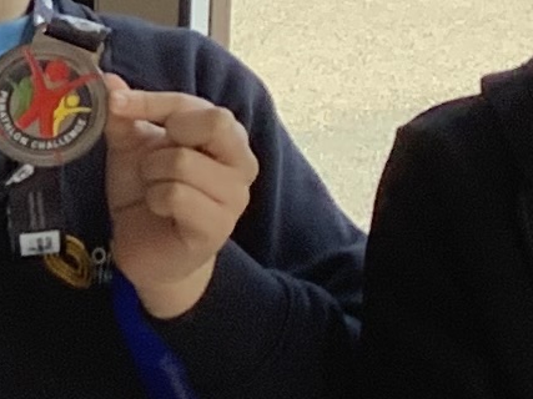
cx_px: -805
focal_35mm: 237
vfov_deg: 6.2
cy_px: -120
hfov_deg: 7.7
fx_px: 3648
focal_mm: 3.3
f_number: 2.4
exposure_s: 1/120
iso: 32
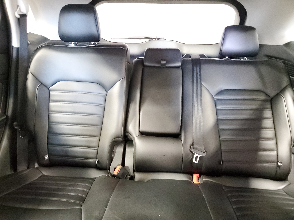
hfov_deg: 67.3
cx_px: 147
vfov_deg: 53.1
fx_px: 221
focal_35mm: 26
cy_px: 110
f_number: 1.5
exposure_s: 1/4
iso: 977
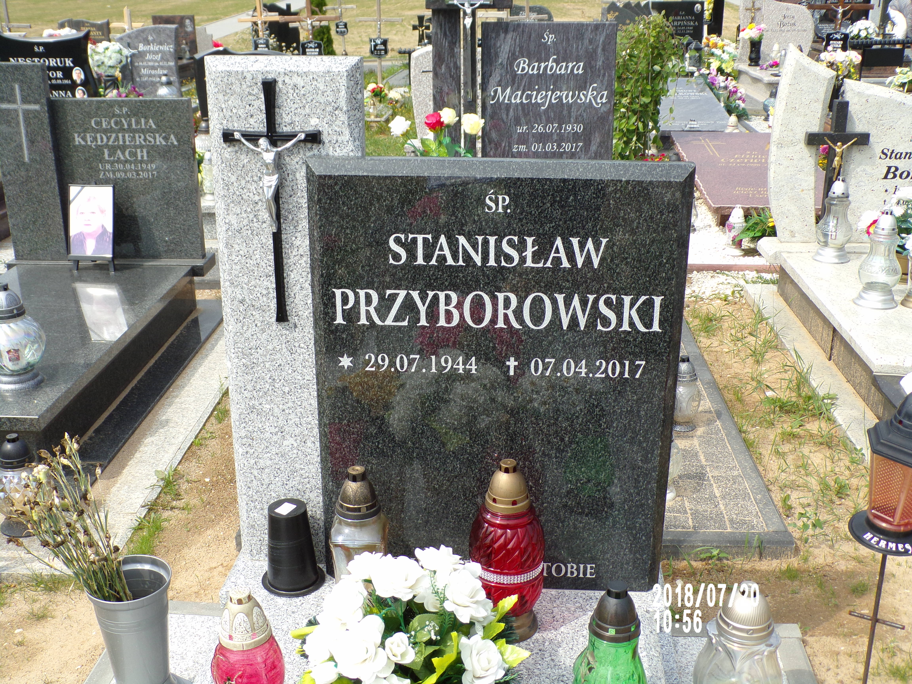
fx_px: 975
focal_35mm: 37
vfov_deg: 38.7
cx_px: 456
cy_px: 342
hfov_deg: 50.1
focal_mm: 6.6
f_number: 4.7
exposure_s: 1/400
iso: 80
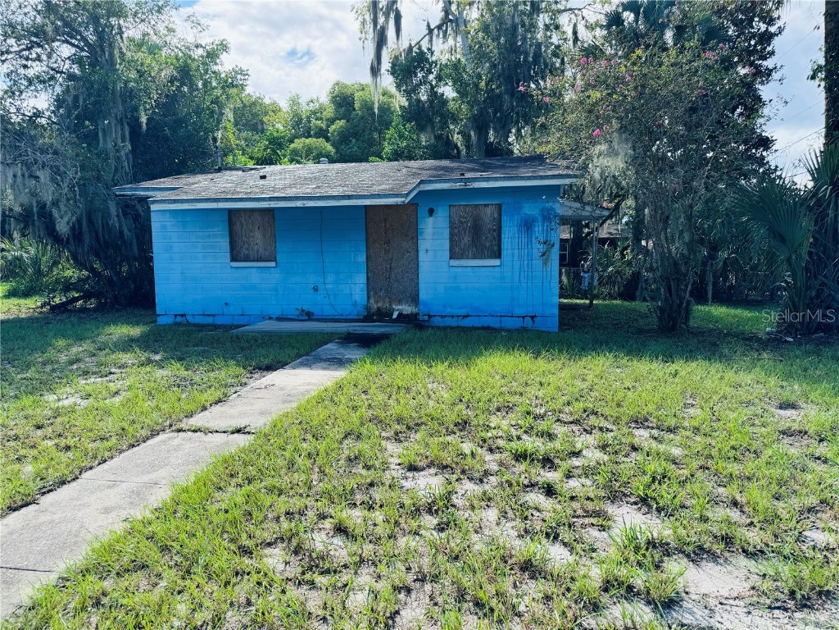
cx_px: 420
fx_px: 582
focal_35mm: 24
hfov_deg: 71.6
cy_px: 315
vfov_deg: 56.8
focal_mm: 6.76
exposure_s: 1/2174
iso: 80
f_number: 1.78
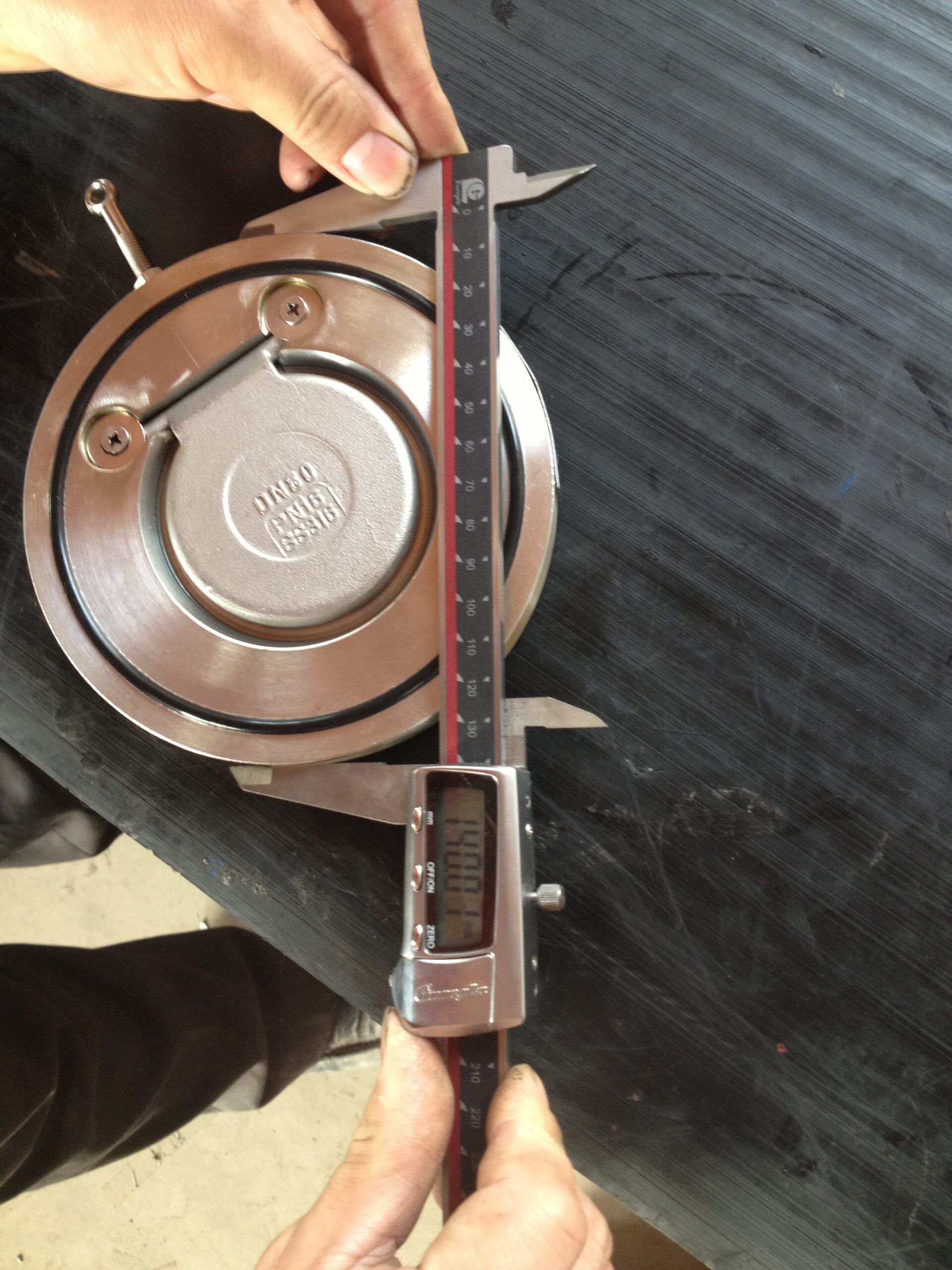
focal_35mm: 35
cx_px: 476
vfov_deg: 52.6
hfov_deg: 40.7
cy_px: 635
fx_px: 1283
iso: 125
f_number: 2.4
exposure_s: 1/20
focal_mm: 4.28
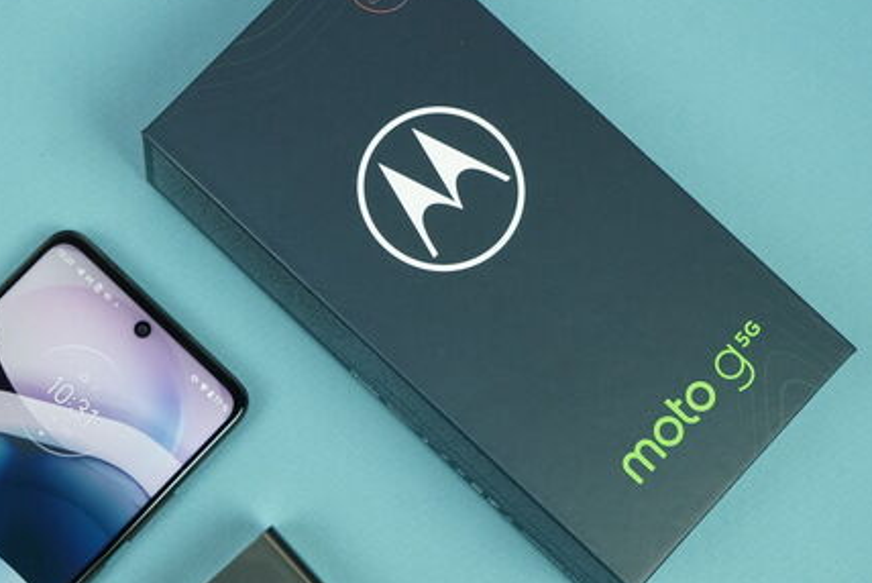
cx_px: 277
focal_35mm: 58
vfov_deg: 23.2
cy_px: 434
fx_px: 1406
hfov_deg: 34.1
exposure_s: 1/250
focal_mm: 30
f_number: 7.1
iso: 3200
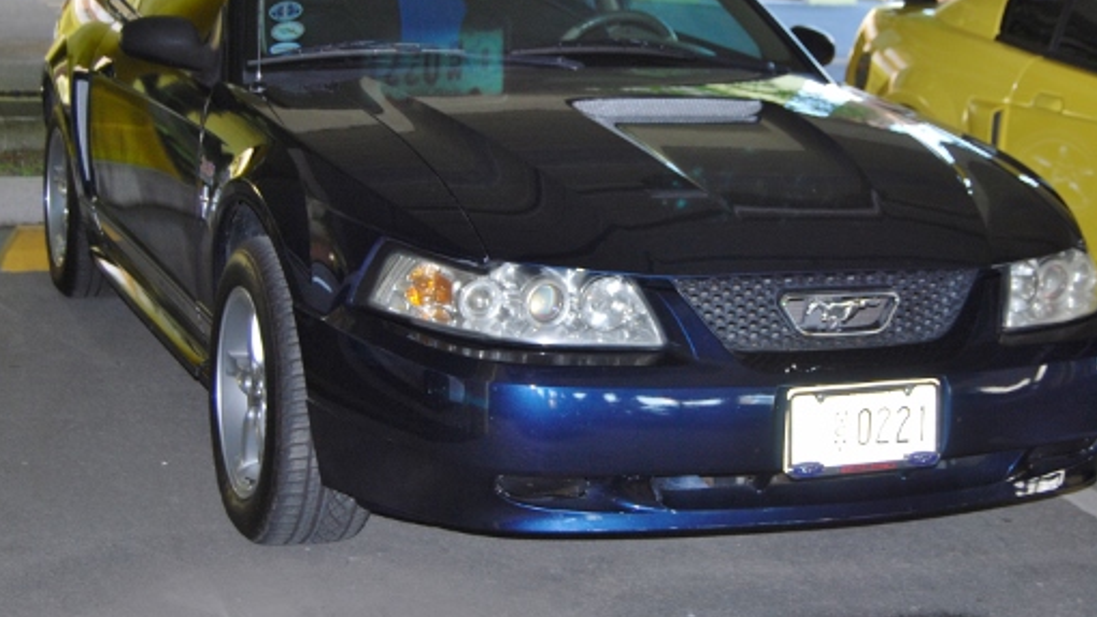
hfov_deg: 28.2
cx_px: 630
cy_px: 224
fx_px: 2182
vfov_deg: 16.1
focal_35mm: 75
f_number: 4.8
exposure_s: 1/60
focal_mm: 38
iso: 280
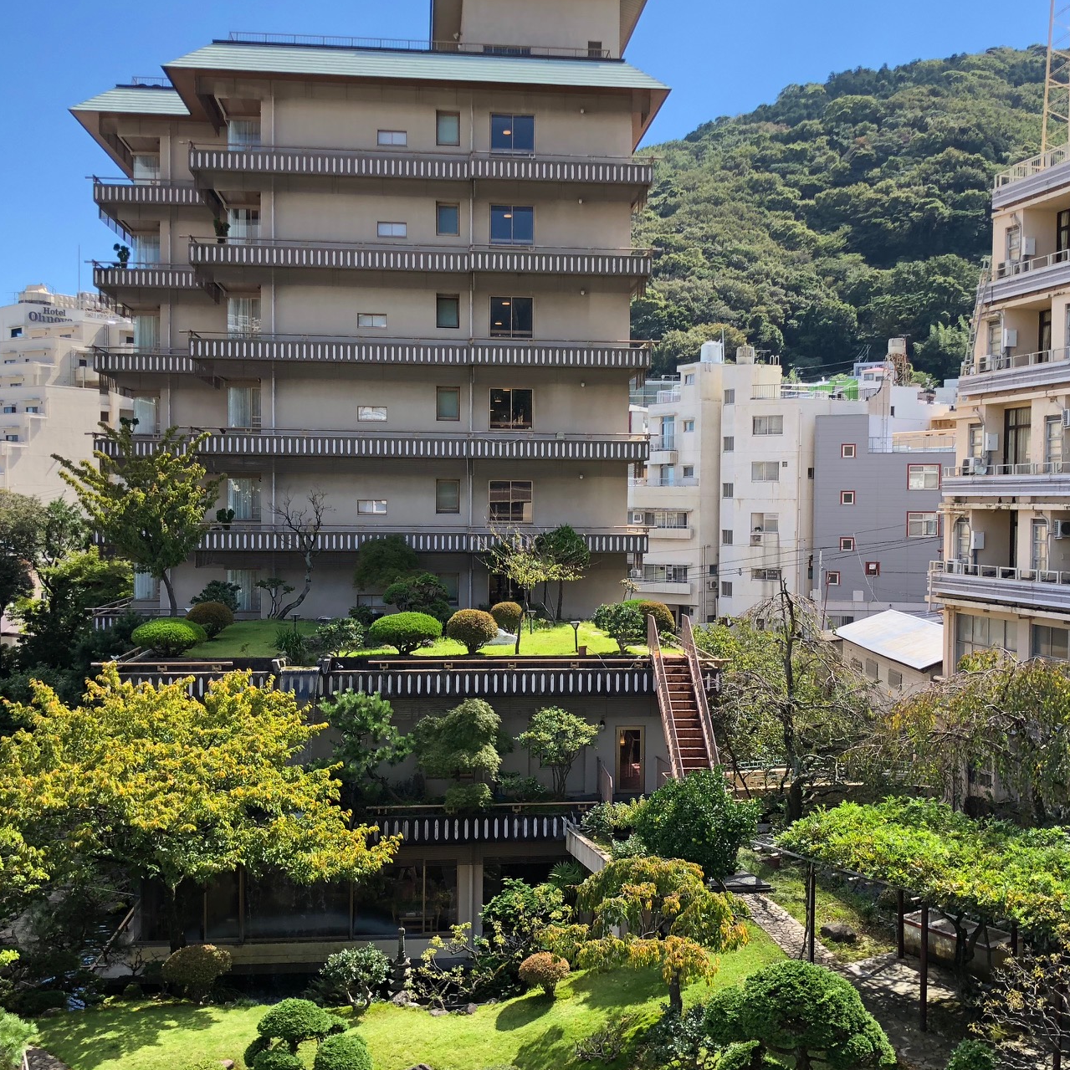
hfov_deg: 42.8
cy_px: 570
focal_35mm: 39
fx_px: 1364
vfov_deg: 42.8
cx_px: 594
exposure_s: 1/571
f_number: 1.8
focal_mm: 4
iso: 20
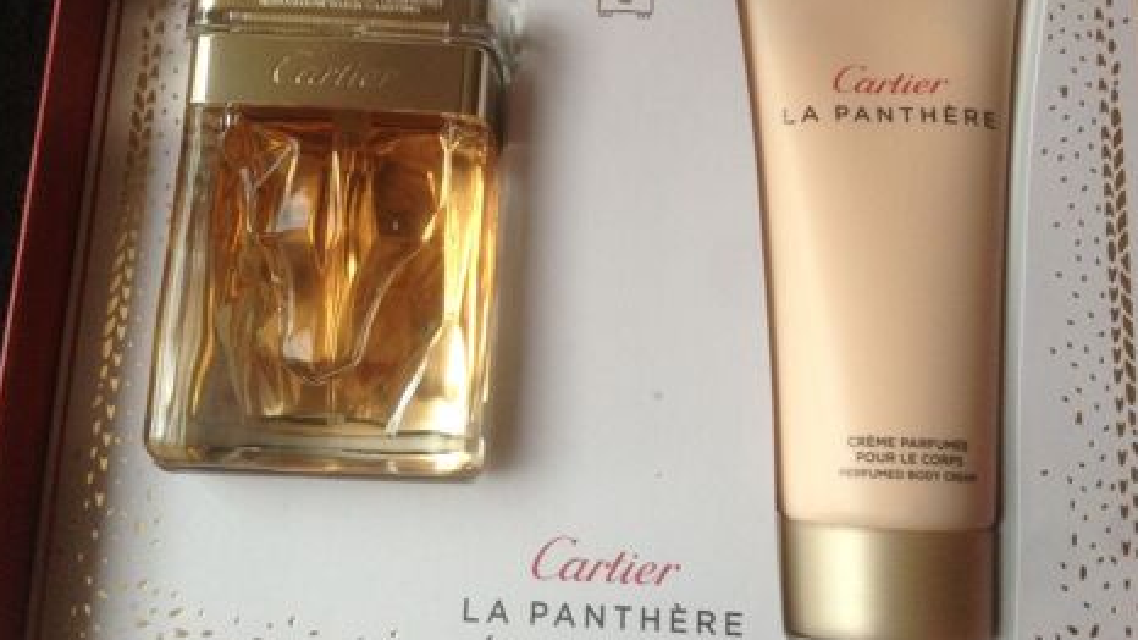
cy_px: 220
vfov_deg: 31.8
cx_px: 576
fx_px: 1116
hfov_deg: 54.0
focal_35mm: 37
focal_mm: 4.12
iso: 160
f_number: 2.4
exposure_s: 1/20
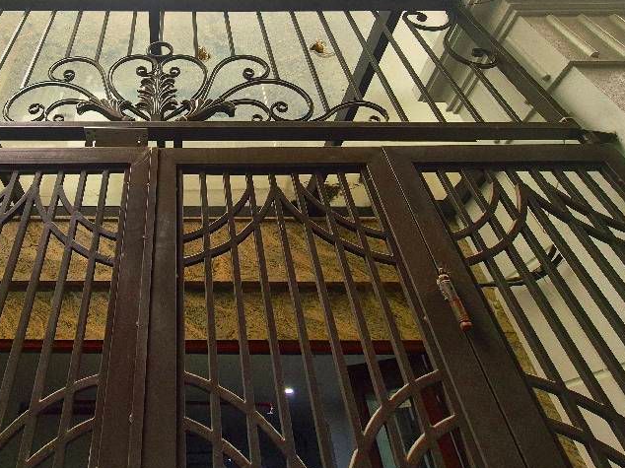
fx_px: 379
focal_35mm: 21
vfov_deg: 59.1
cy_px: 102
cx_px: 174
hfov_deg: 74.6
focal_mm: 2.2
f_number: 2.2
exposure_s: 1/132
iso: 50
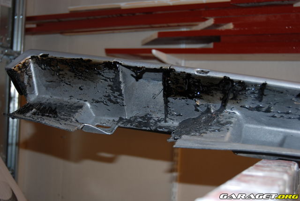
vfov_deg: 26.5
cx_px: 150
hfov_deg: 38.8
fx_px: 425
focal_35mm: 51
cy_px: 100
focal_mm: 34
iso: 200
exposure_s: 1/60
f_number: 4.5
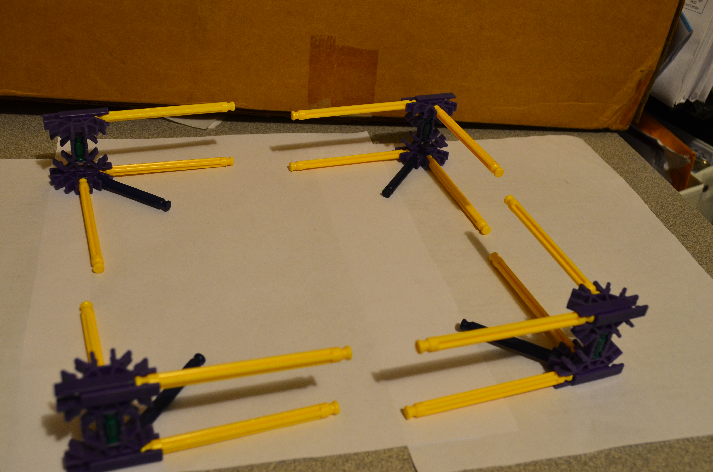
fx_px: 771
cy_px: 226
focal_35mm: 39
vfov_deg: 34.1
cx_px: 337
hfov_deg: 49.6
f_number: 6.3
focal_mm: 22
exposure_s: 1/15
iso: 800
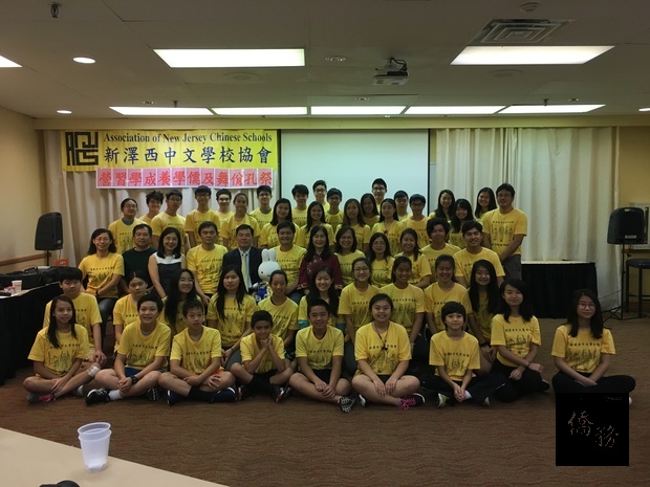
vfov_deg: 48.2
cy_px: 244
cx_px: 325
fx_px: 545
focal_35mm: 29
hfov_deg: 61.7
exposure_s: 1/30
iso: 40
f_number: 2.2
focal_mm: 4.15
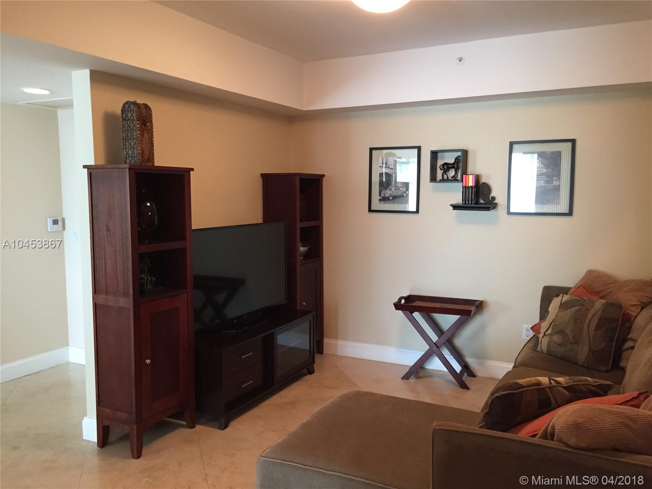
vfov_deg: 48.2
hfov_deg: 61.7
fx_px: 546
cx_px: 326
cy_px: 244
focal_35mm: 29
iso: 200
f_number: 2.2
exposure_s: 1/30
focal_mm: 4.15
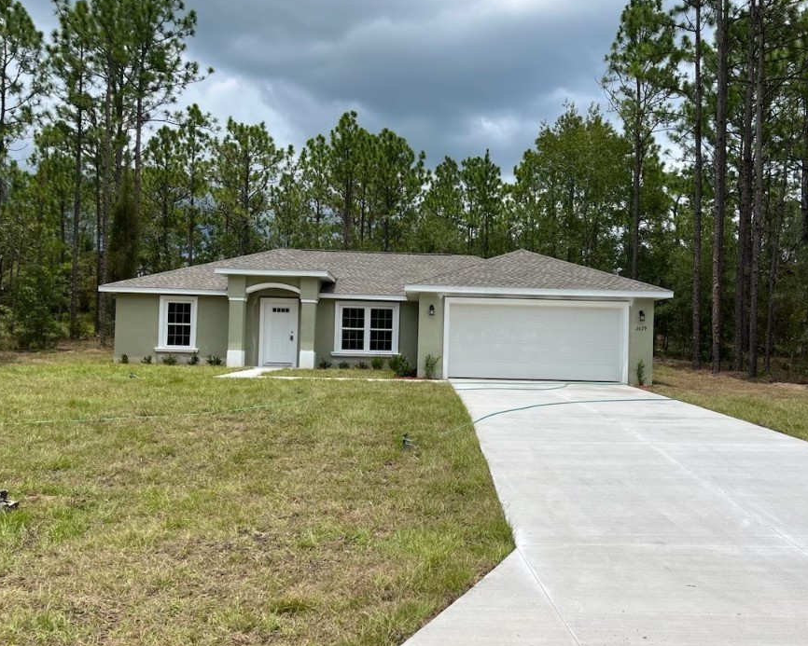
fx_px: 717
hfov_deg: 58.5
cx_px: 459
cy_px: 322
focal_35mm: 30
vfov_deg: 48.5
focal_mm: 5.1
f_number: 1.6
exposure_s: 1/5556
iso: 50
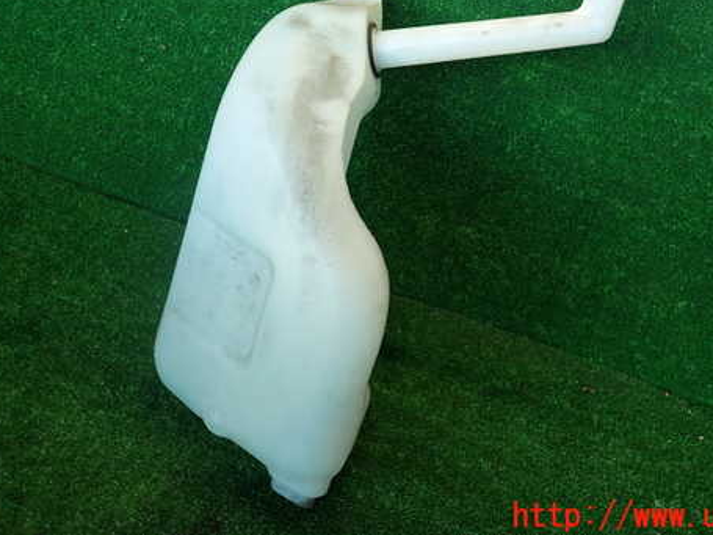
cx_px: 396
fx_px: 680
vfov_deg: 42.4
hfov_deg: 55.2
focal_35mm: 33
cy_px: 184
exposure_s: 1/60
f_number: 2
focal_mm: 4.5
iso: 100
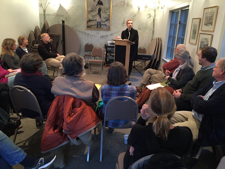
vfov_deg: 48.2
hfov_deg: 61.7
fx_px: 188
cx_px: 112
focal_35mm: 29
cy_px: 84
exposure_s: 1/15
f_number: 2.2
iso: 250
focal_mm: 4.15
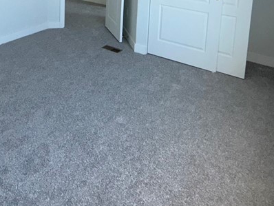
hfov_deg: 51.1
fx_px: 285
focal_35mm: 36
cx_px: 115
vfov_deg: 33.8
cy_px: -27
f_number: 2.2
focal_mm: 2.22
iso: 640
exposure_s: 1/121
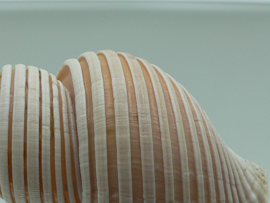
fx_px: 530
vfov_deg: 21.4
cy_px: 153
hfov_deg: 28.4
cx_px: 93
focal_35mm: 68
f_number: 2.8
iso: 80
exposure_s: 1/80
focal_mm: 4.6
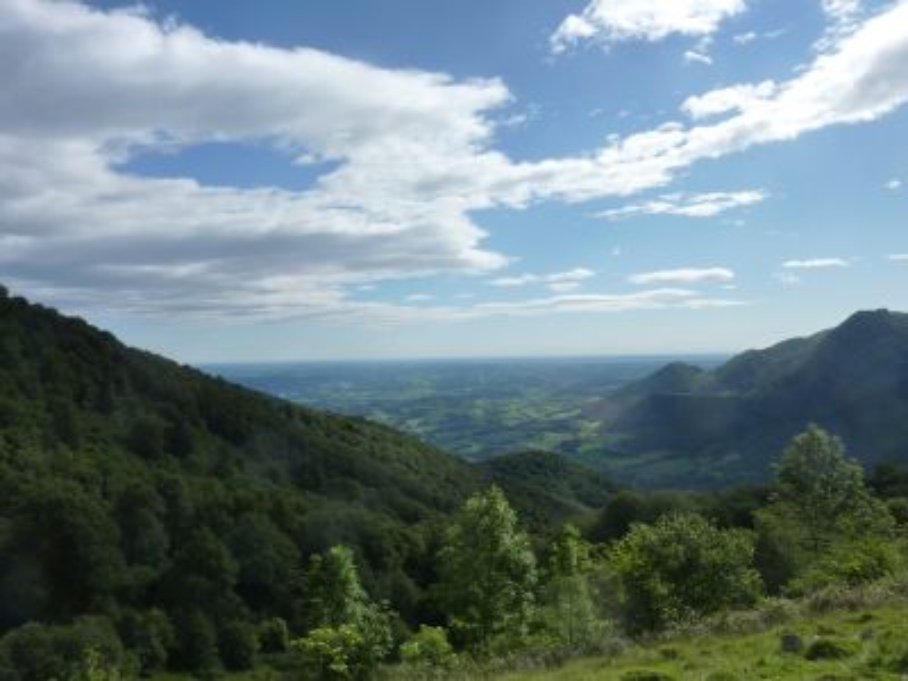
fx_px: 656
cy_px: 340
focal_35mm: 25
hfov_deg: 69.4
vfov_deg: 54.9
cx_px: 454
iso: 125
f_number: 5.6
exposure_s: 1/500
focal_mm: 4.1
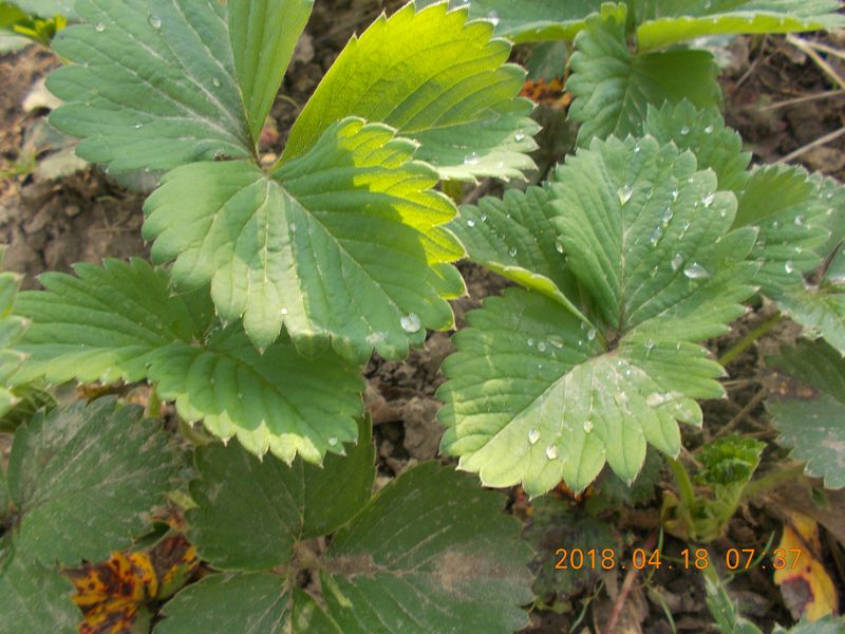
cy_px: 317
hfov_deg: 67.3
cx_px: 422
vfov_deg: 53.1
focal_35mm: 26
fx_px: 635
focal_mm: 4.6
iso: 80
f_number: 3.2
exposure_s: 1/100
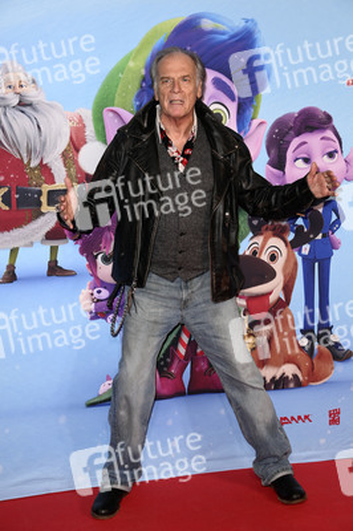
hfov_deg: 21.9
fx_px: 913
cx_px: 176
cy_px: 266
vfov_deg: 32.4
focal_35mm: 62
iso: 1000
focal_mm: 62
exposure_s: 1/250
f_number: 5.6
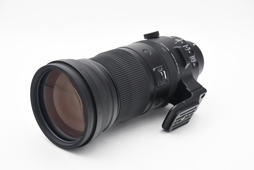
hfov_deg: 26.0
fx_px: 550
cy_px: 85
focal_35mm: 78
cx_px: 127
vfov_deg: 17.5
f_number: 6.3
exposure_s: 1/160
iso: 1250
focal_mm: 52
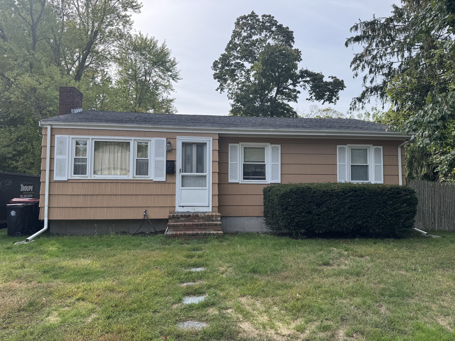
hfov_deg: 71.6
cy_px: 170
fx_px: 315
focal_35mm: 24
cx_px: 228
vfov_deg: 56.8
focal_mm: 6.76
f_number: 1.78
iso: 80
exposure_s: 1/1395
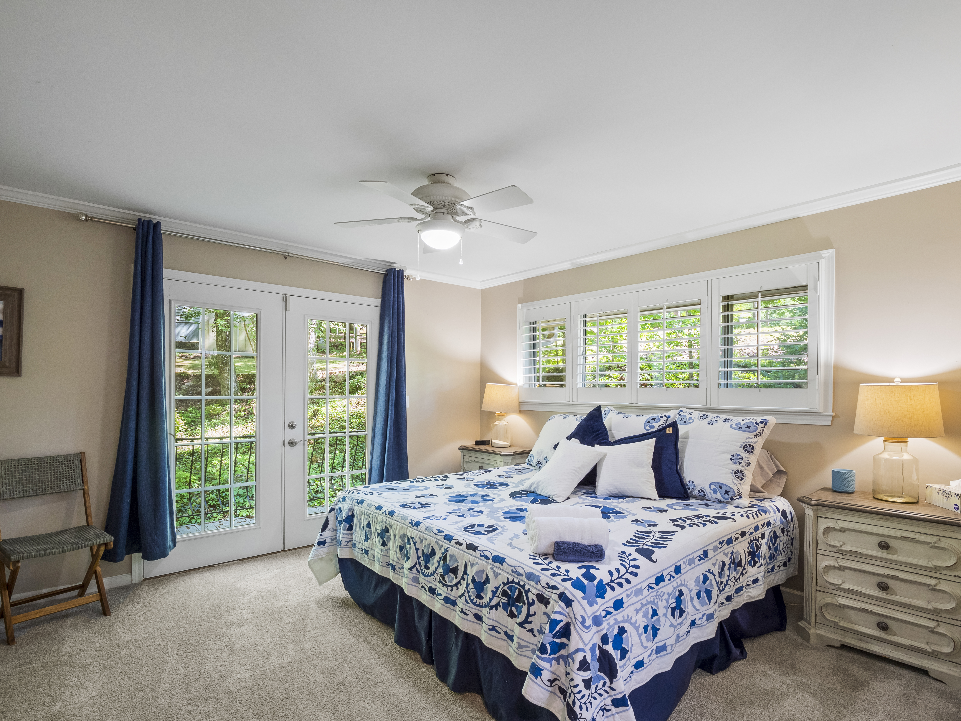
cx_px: 480
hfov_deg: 94.5
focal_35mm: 16
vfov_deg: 78.1
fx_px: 444
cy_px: 360
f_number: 5.6
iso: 200
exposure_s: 1/6
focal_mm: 8
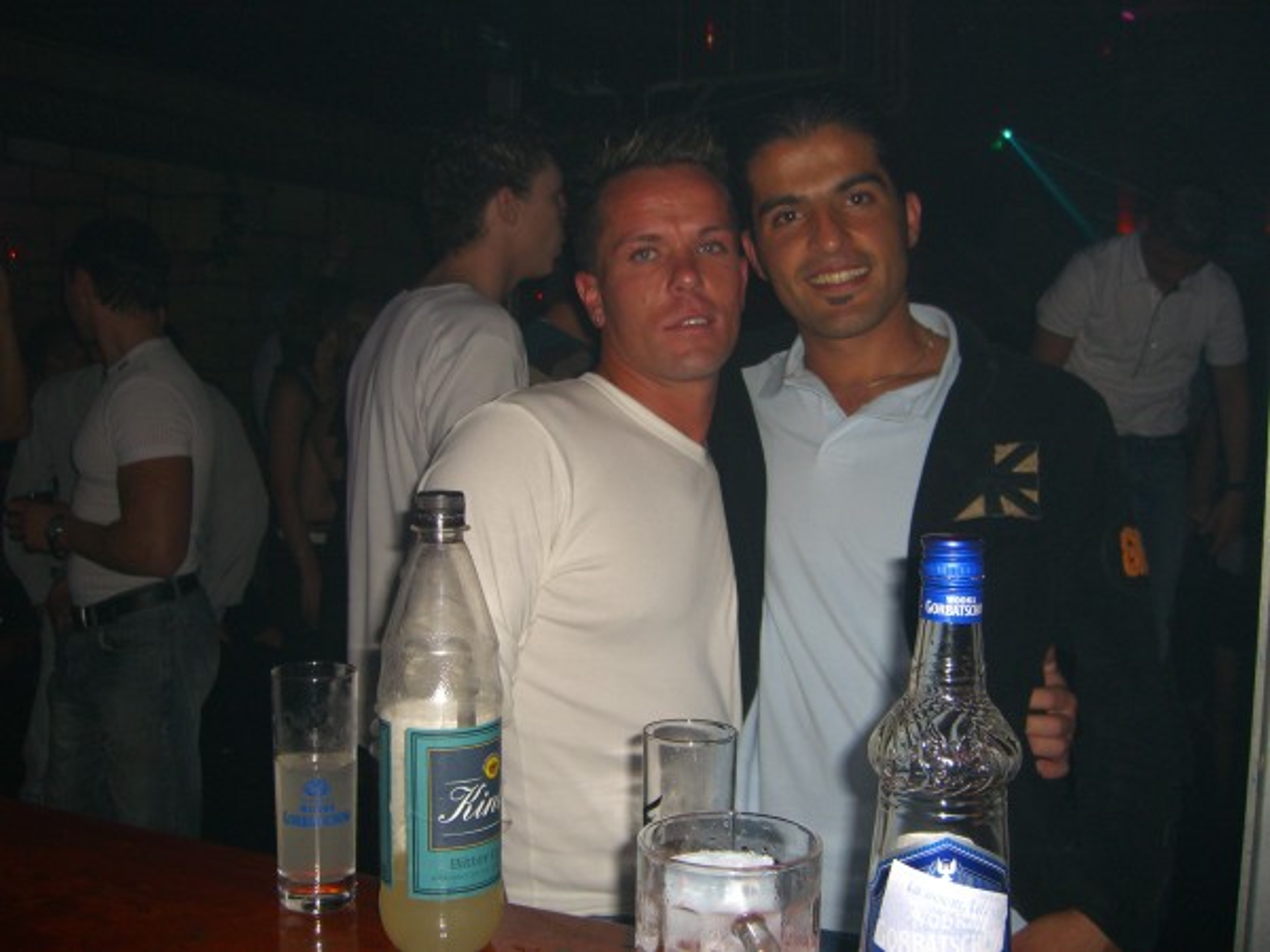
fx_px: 1394
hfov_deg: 49.0
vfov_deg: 37.7
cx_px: 635
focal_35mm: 38
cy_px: 476
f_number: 2.8
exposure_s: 1/60
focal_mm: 7.9
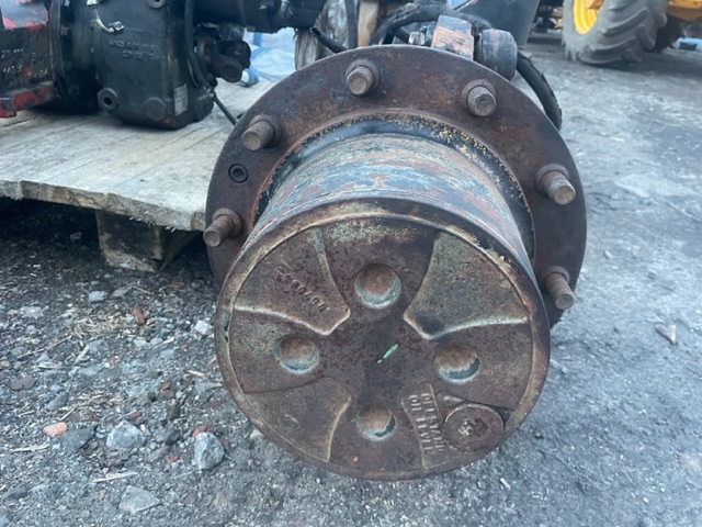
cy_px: 264
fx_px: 527
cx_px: 351
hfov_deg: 67.3
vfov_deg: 53.1
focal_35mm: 26
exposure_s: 1/60
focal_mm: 4.2
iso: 500
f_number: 1.6
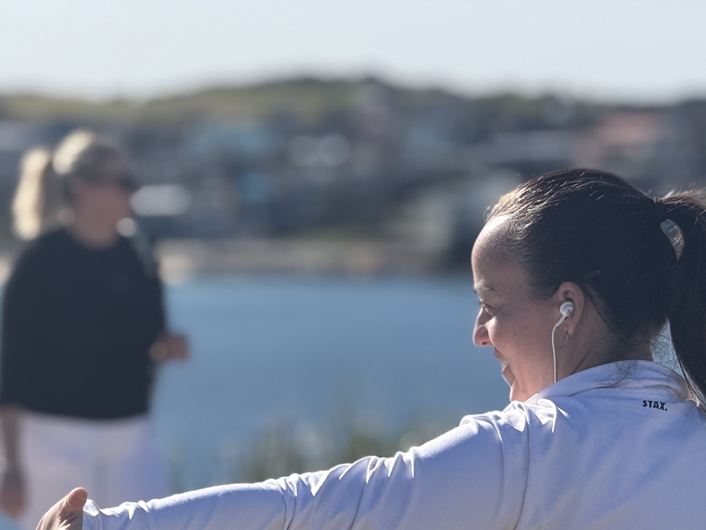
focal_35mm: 230
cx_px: 345
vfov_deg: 6.5
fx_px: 4691
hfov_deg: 8.6
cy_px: 402
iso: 50
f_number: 2.8
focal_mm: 15.66
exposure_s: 1/2024
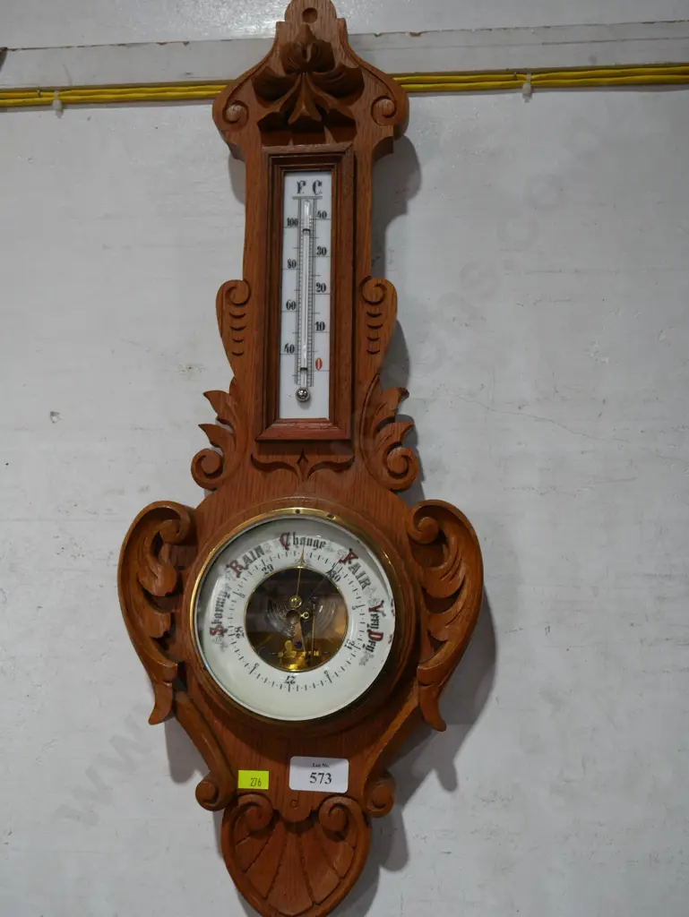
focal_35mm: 34
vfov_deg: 53.9
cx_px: 344
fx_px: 902
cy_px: 458
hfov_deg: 41.8
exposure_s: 1/60
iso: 250
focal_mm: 17
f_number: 4
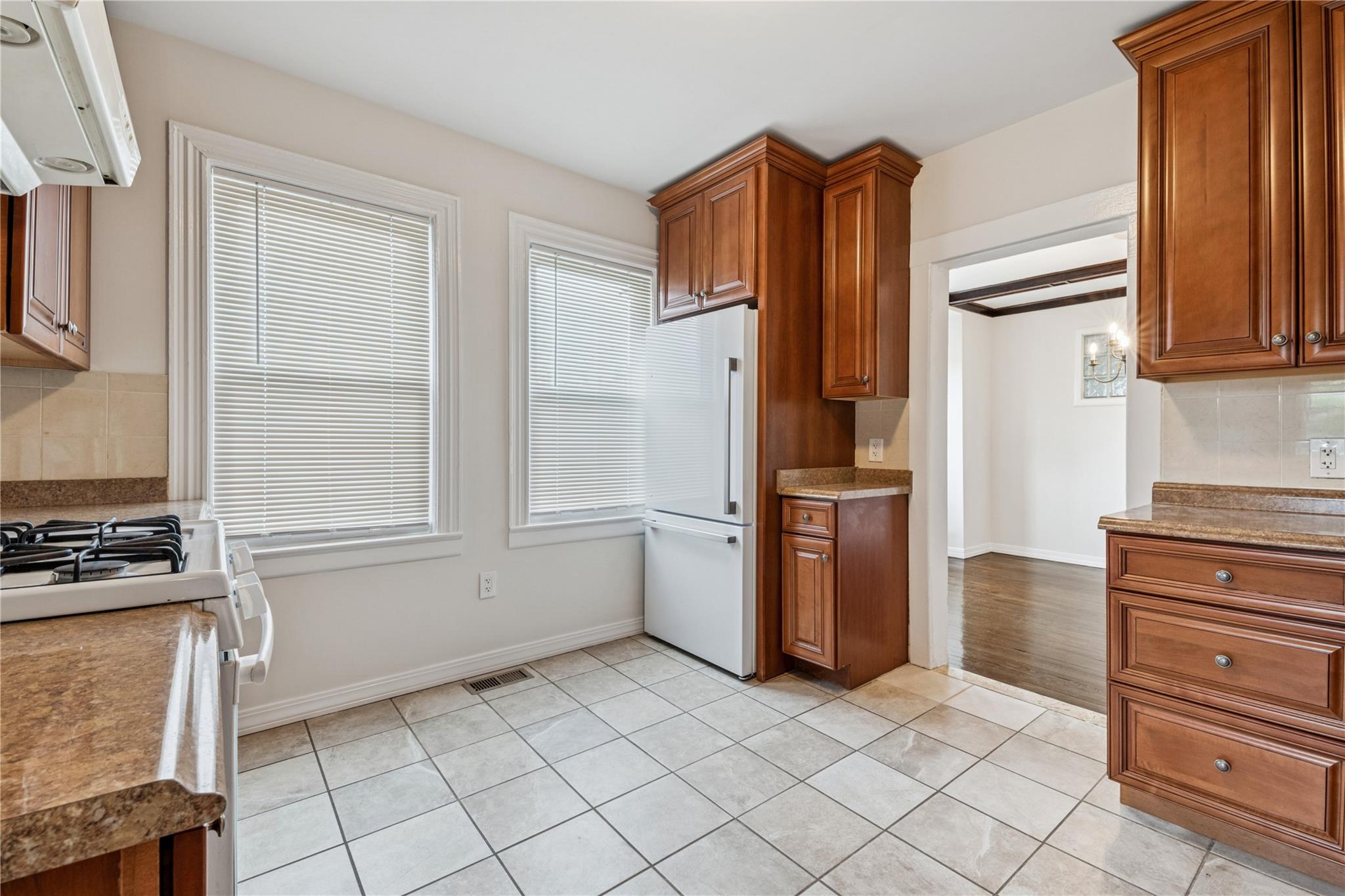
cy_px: 448
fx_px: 560
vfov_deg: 77.3
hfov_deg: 100.4
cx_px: 672
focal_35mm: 15
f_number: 14
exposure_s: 1/10
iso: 640
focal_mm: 15
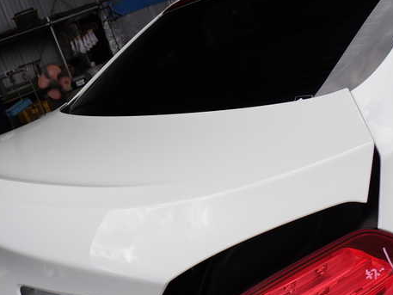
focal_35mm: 42
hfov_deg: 44.3
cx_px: 140
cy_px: 168
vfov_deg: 34.3
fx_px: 477
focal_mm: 5.79
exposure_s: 1/800
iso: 100
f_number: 3.2
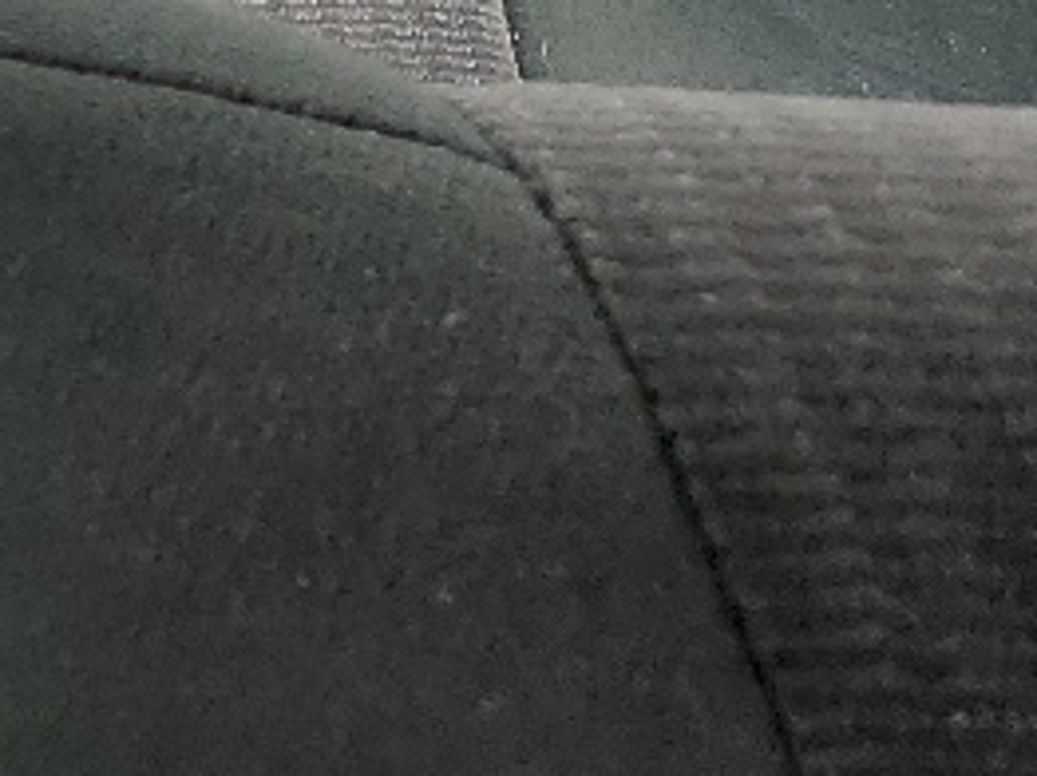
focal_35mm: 159
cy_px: -915
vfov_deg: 8.7
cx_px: -1801
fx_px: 4759
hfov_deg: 10.1
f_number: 1.5
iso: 50
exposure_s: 1/141
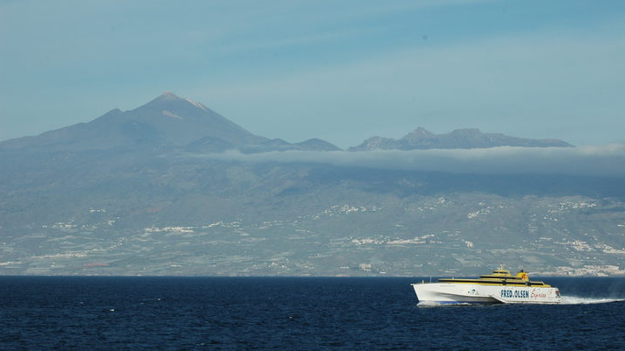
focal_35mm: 111
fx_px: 1839
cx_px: 314
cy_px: 193
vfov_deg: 10.9
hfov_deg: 19.3
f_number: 11
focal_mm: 70
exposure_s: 1/500
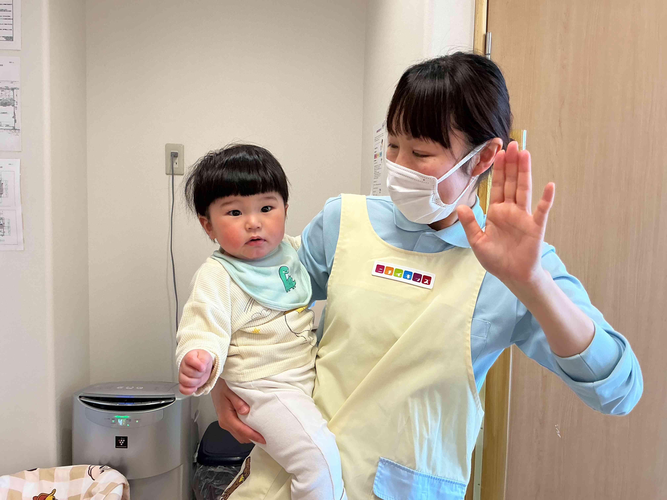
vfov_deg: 48.2
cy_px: 250
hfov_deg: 61.7
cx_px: 334
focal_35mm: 29
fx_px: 559
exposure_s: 1/120
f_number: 1.8
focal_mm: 3
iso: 40
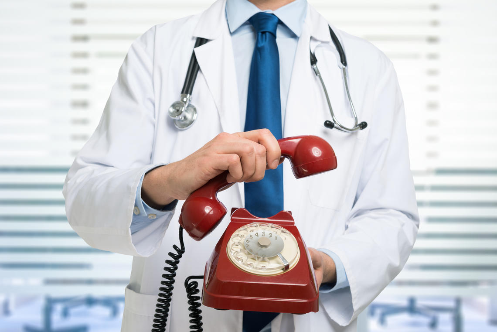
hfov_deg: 33.4
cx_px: 248
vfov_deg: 22.6
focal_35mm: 60
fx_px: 829
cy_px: 166
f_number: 9
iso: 100
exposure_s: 1/160
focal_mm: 60
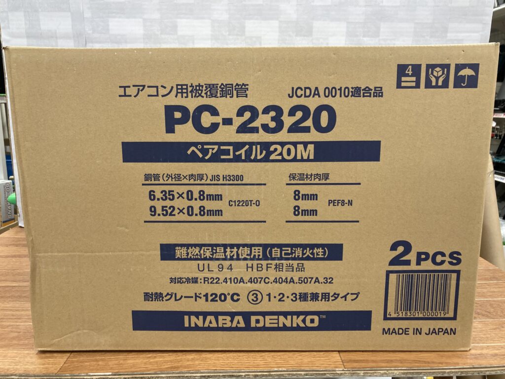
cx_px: 252
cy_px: 190
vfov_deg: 49.7
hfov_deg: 63.4
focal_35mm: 28
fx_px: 408
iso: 100
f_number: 1.8
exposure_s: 1/50
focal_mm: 3.99
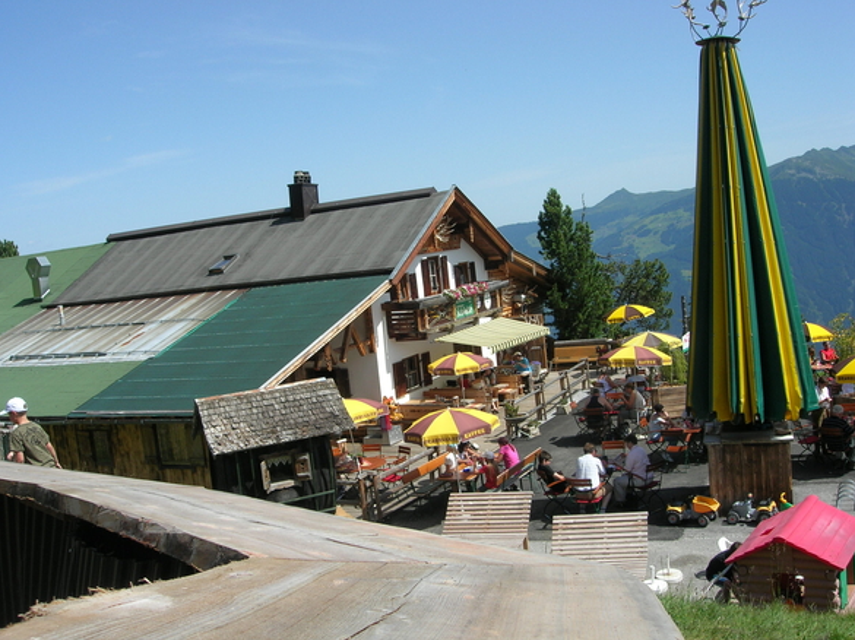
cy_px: 319
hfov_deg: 47.9
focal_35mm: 39
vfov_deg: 36.8
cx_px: 424
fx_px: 963
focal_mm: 7.8
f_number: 4.8
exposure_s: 1/584
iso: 64
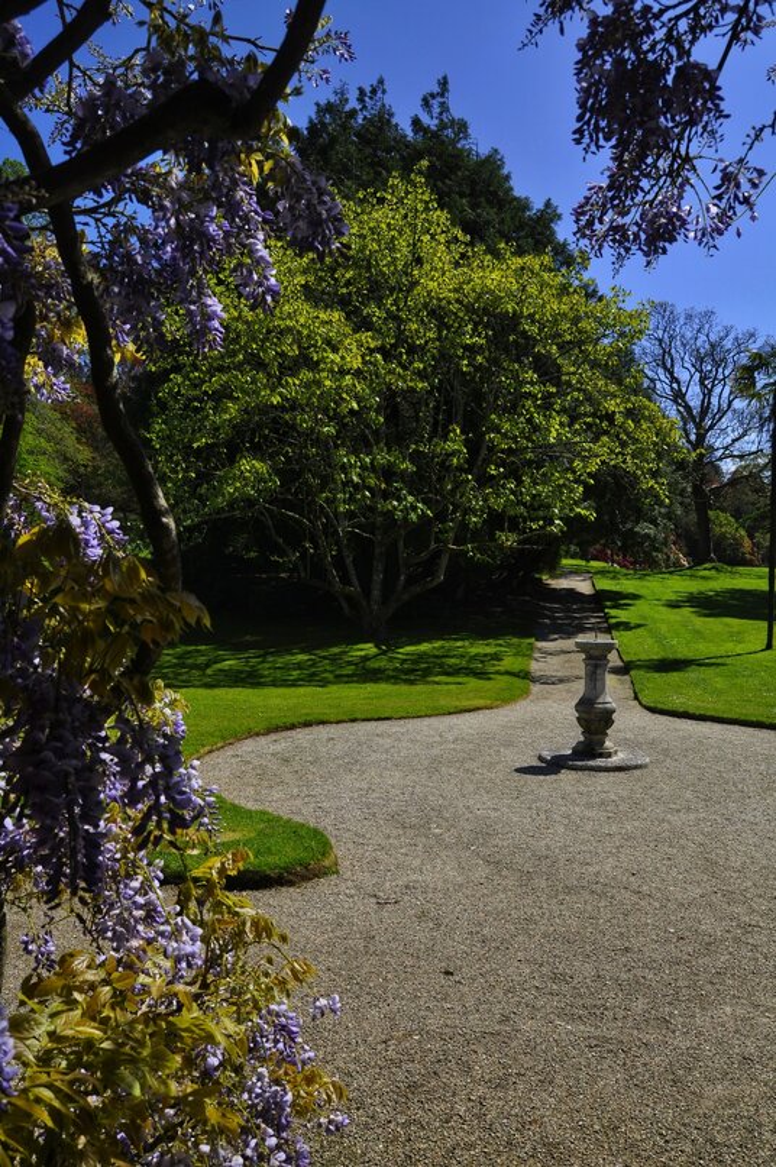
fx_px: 874
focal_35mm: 27
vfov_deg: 67.4
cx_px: 388
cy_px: 584
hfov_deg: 47.9
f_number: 8
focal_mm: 18
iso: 200
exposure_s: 1/250
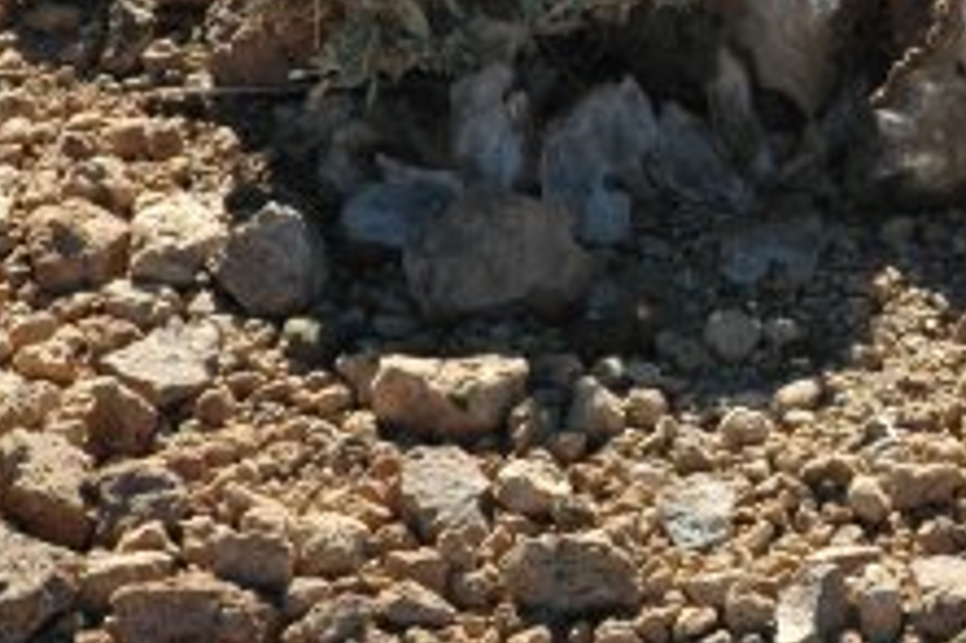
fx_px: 6301
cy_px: -197
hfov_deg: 8.5
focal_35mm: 235
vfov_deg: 5.8
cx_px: 1512
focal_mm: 48
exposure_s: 1/250
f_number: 8
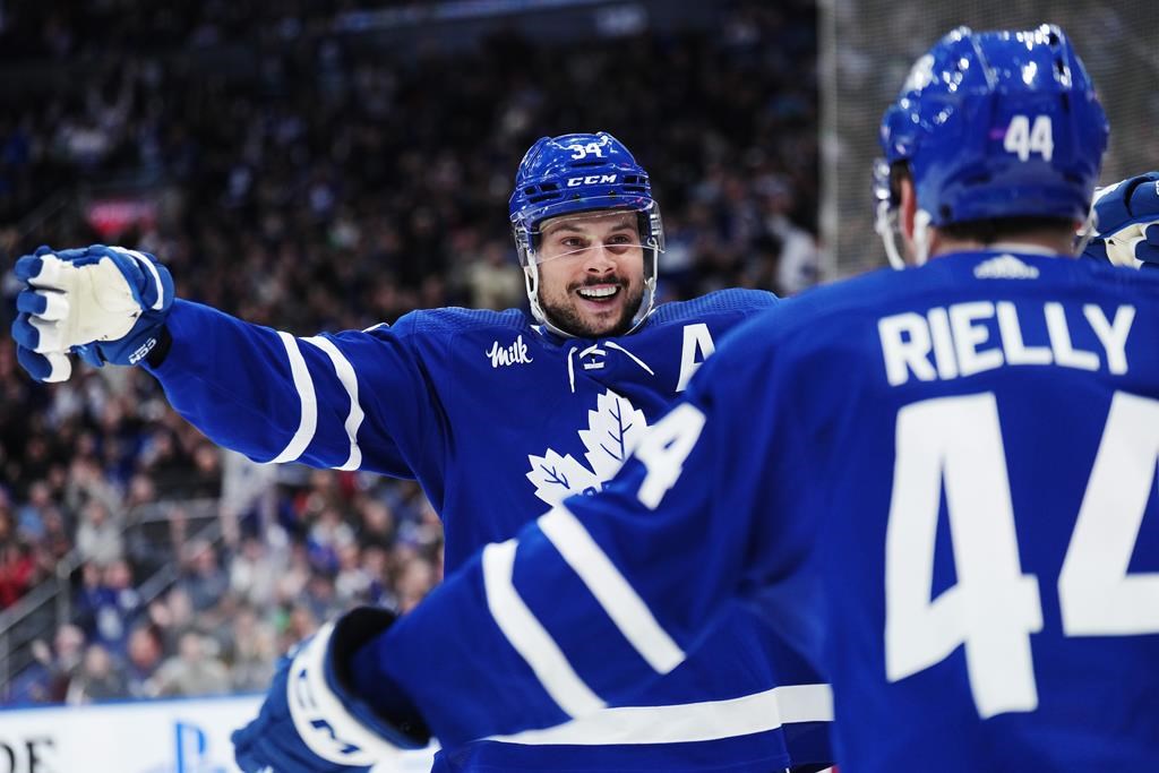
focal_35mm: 97
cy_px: 386
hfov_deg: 21.0
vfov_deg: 14.1
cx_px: 580
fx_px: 3123
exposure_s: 1/2000
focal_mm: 97
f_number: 2.8
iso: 2500
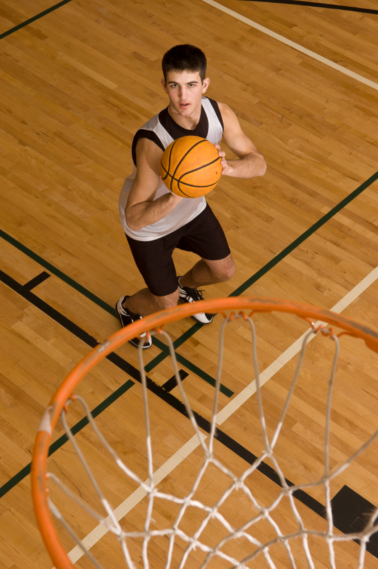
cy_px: 284
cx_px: 189
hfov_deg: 20.6
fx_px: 1042
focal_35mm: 66
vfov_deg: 30.5
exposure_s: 1/100
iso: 200
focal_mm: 44
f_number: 9
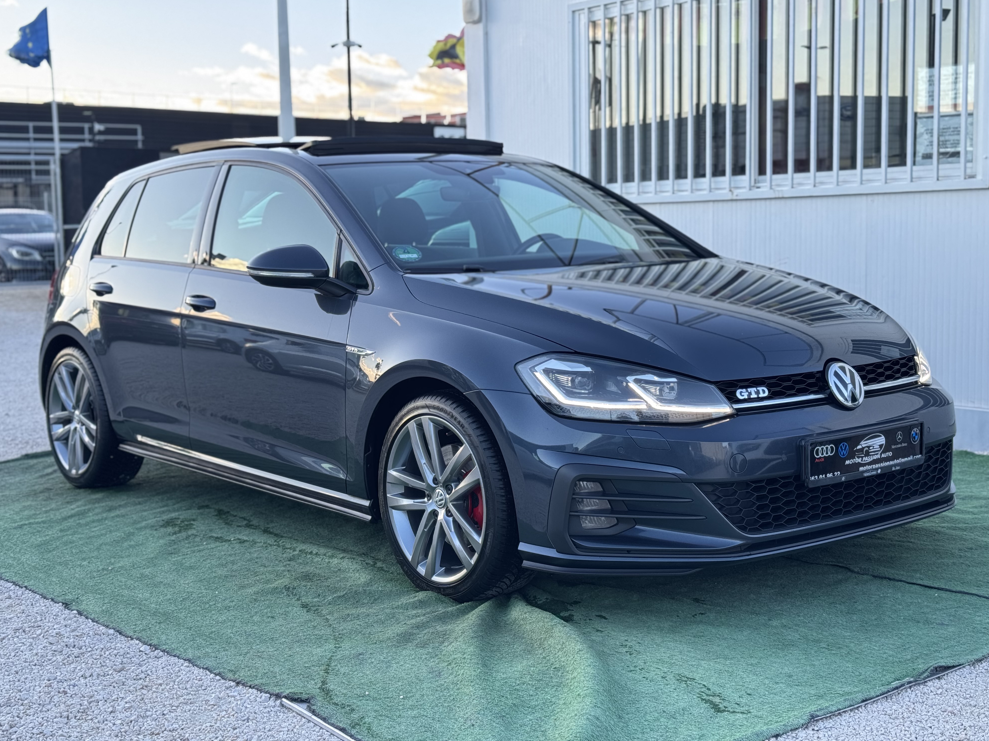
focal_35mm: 49
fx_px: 1400
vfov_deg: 29.7
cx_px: 503
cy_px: 365
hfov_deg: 38.9
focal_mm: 6.76
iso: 80
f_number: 1.78
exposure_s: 1/172
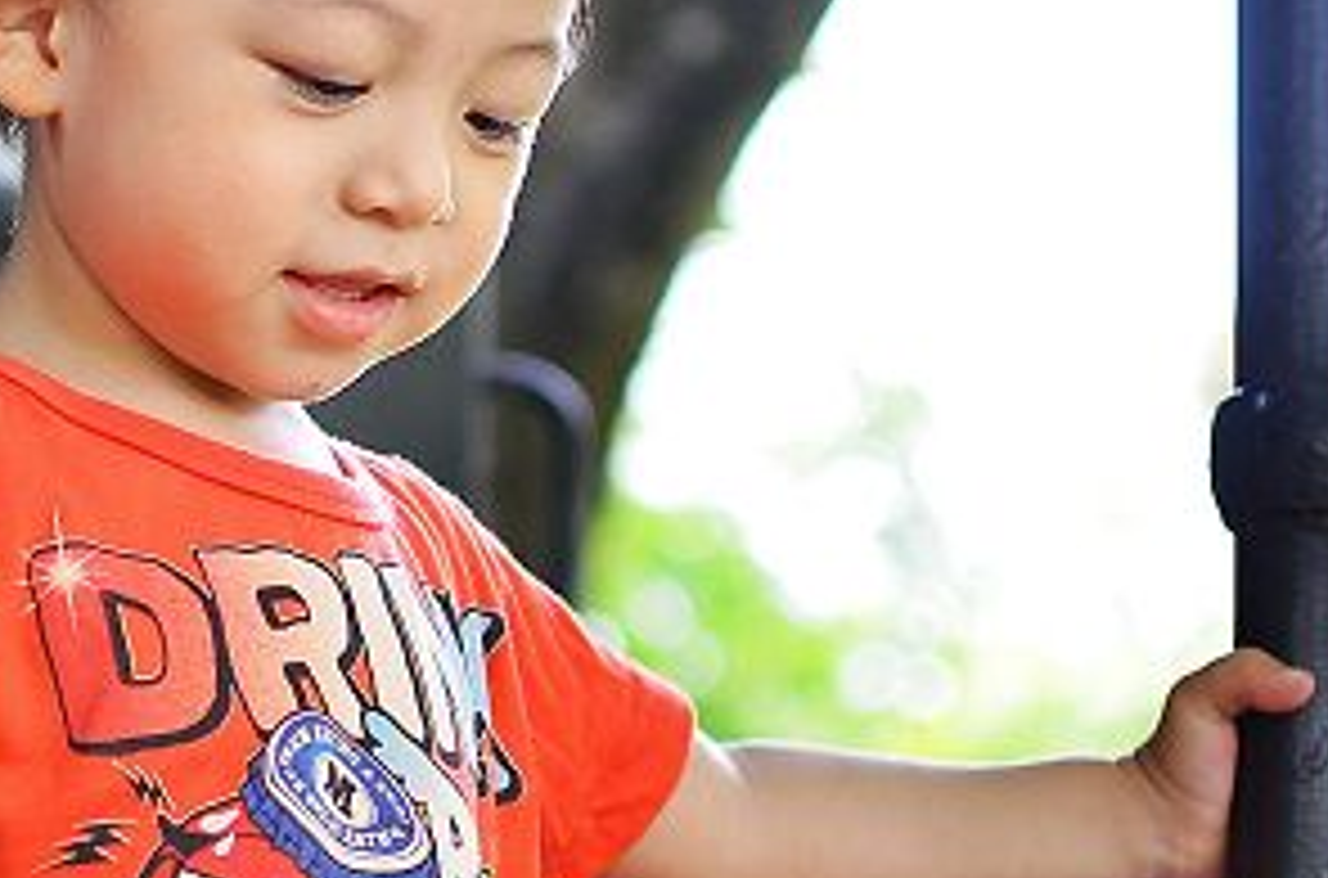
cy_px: 516
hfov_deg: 14.4
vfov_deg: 9.6
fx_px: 5237
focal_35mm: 142
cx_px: 356
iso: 100
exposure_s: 1/320
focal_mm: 35
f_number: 1.8
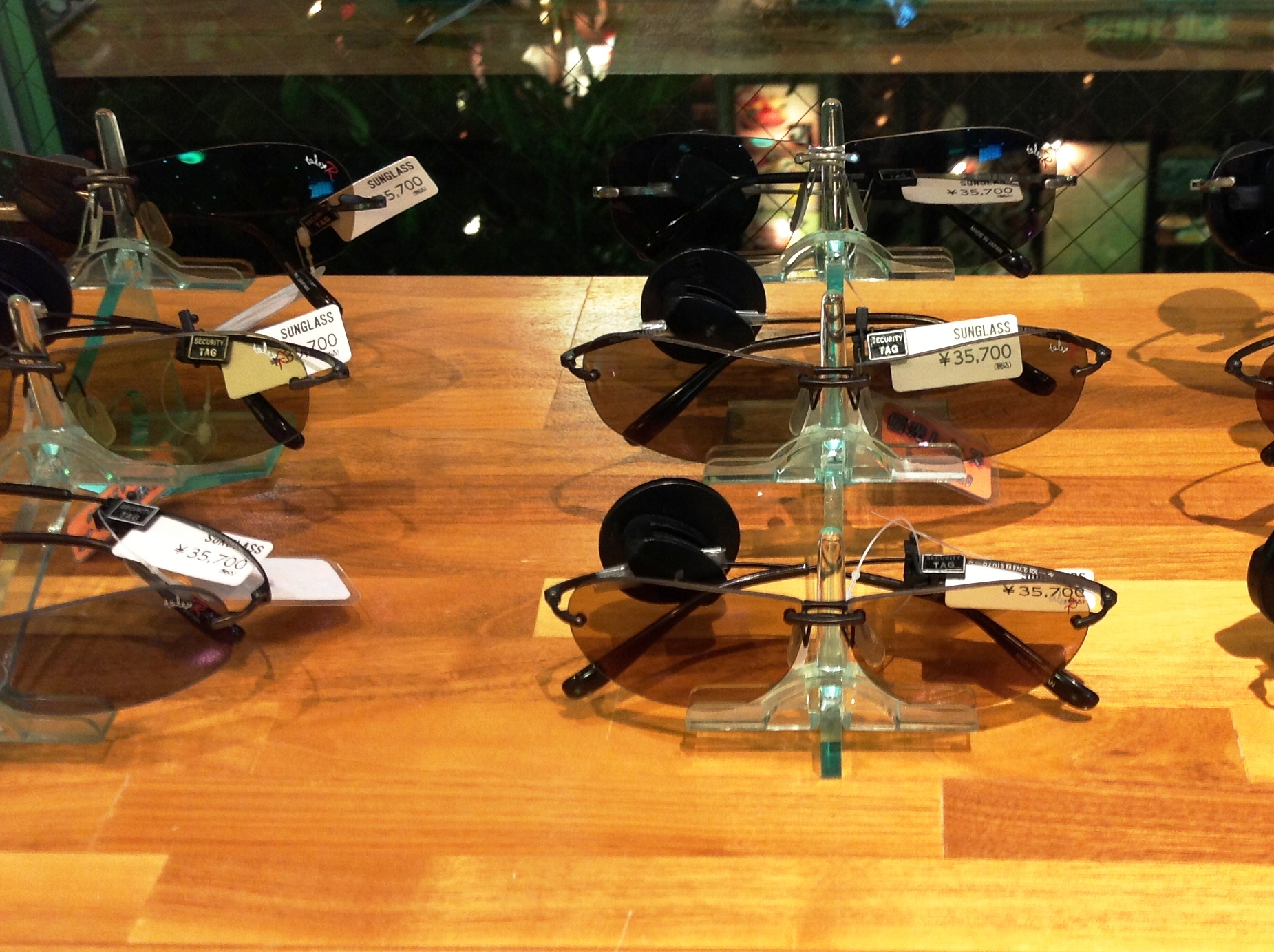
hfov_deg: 38.6
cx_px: 818
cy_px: 582
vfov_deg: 29.5
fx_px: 1801
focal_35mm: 49
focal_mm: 4.28
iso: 80
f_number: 2.4
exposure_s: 1/15
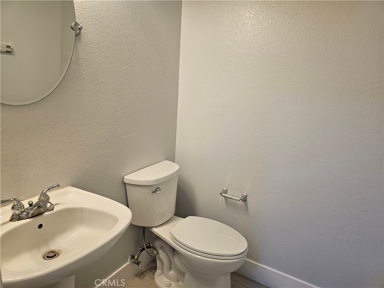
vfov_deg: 58.9
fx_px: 255
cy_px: 144
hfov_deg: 73.9
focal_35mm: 23
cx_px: 192
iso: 160
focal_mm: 6.3
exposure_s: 1/120
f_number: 1.7
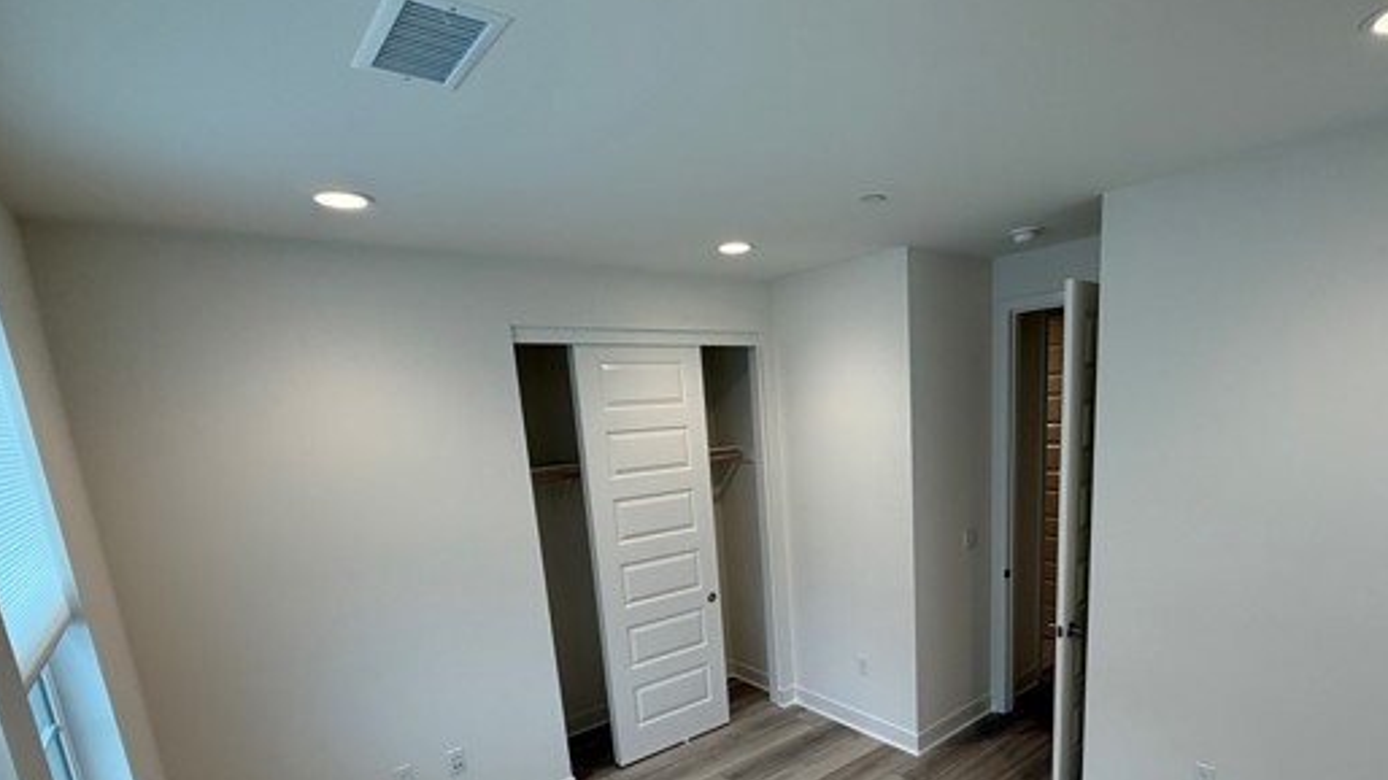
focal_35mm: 19
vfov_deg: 56.6
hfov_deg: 88.8
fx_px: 699
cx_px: 807
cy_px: 542
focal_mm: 2.22
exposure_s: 1/120
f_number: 2.2
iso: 125
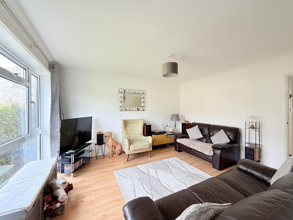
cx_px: 146
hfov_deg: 102.1
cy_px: 110
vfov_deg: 85.7
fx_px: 119
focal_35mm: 14
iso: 80
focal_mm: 2.22
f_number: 2.2
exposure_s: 1/99
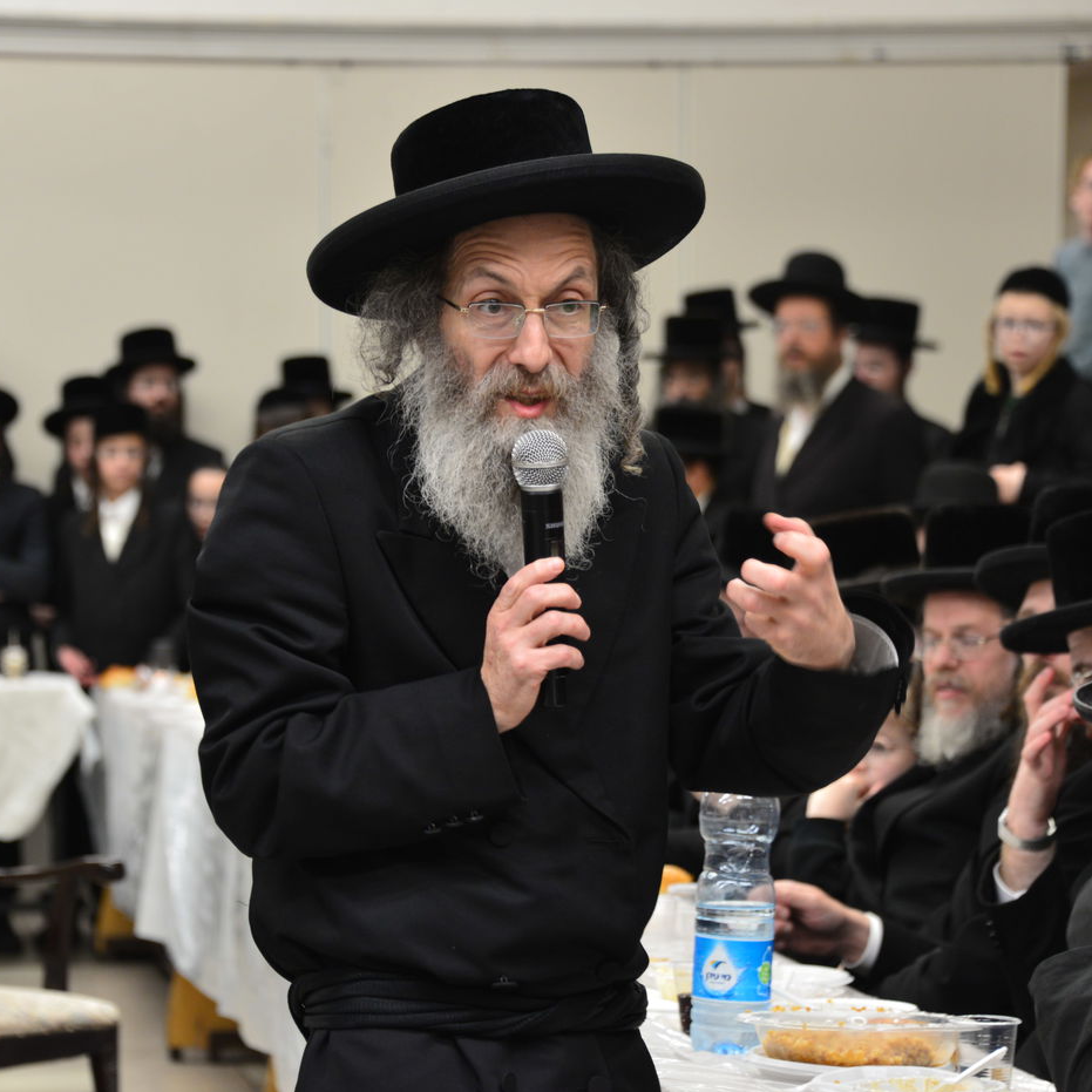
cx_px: 450
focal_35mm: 156
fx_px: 5568
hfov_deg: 11.2
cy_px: 547
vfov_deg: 11.2
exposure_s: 1/100
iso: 1000
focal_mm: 122
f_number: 5.6
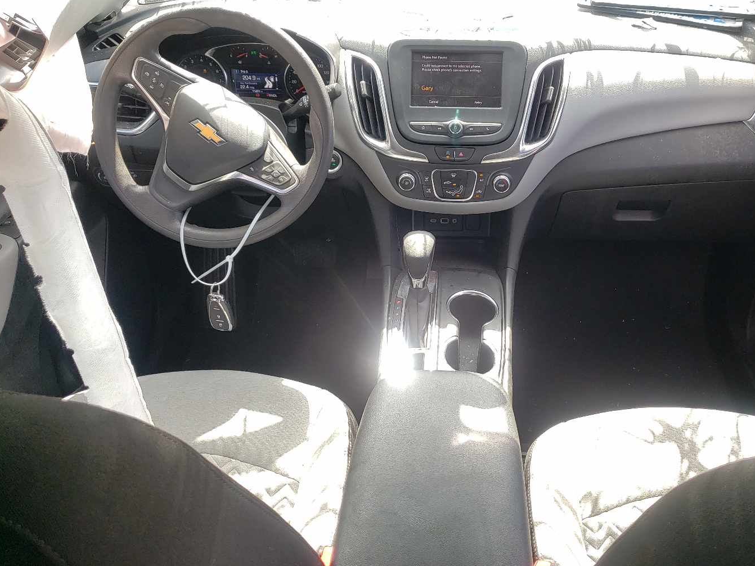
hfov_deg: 58.0
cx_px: 447
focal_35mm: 31
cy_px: 251
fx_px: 676
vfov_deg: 45.4
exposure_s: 1/227
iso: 50
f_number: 1.5
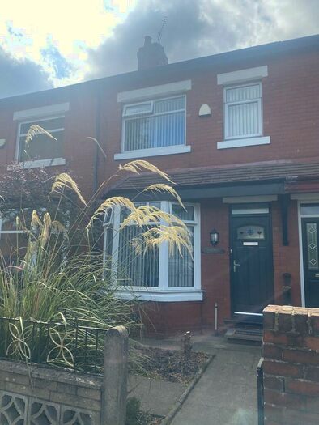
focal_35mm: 26
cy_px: 212
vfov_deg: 67.3
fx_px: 319
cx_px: 160
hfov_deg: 53.1
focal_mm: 4.25
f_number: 1.8
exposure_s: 1/1996
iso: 32
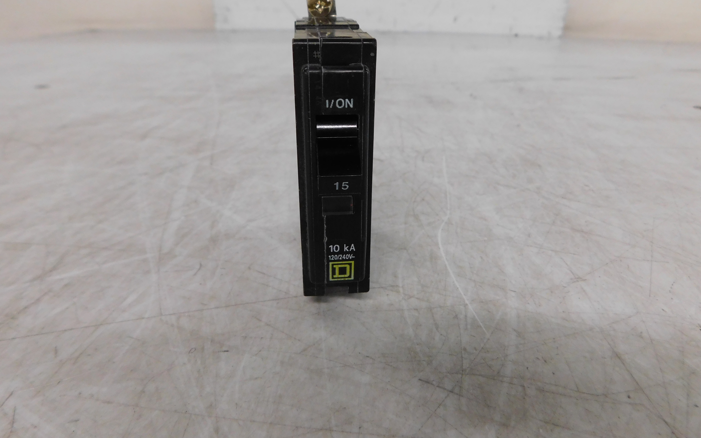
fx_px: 478
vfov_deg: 49.2
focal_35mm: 25
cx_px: 356
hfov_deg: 72.5
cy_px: 200
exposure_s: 1/30
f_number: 3
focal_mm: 4
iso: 400
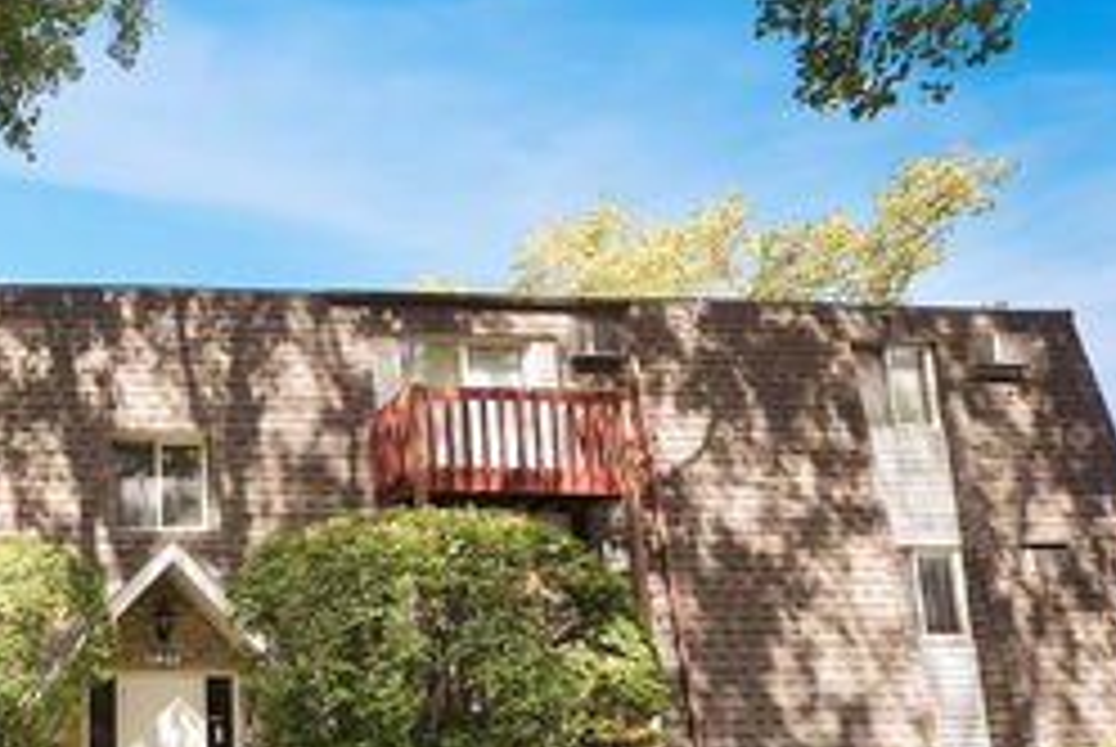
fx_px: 900
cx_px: 94
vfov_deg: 42.5
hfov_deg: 54.6
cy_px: 626
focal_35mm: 29
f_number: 5.6
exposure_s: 1/2500
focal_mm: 10
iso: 2000
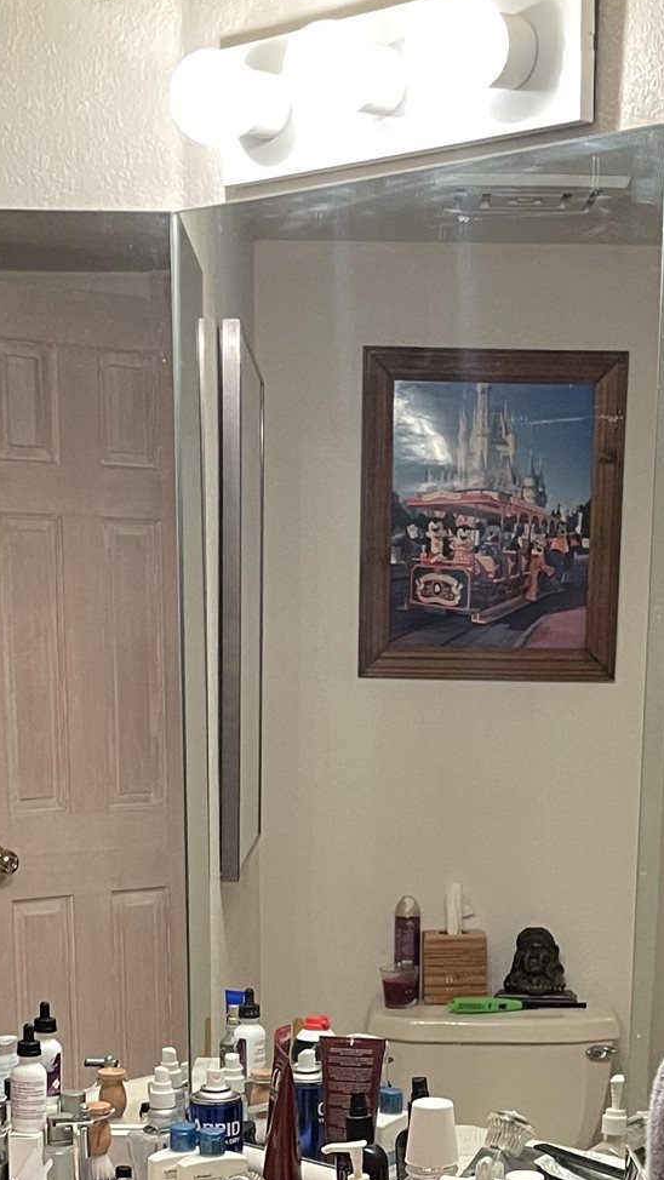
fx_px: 2097
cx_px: 395
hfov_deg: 18.0
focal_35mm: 67
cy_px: 1127
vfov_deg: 29.7
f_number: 1.6
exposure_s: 1/60
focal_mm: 5.1
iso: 320
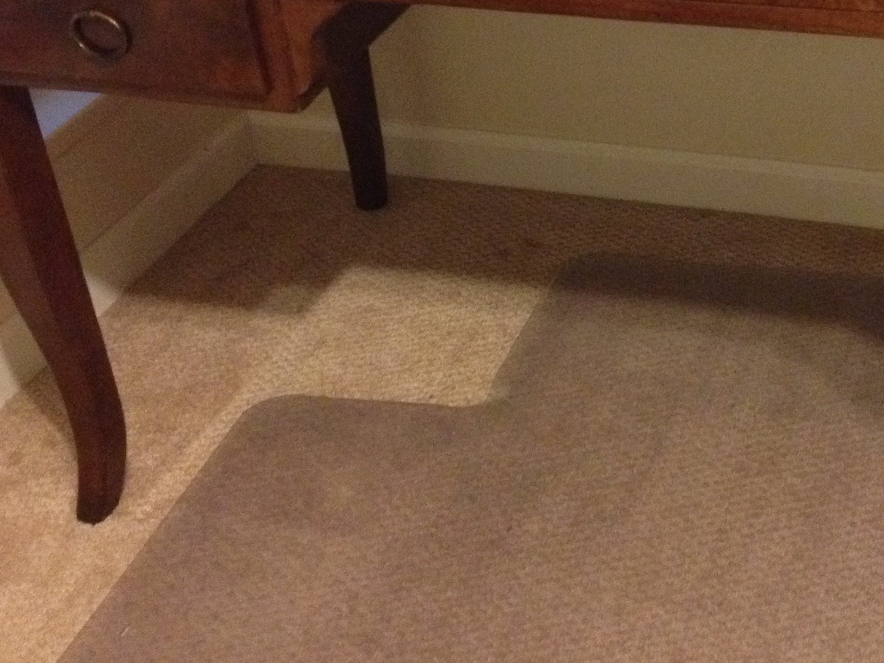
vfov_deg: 20.1
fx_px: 1839
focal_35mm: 72
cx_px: 725
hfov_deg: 26.5
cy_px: 94
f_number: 2.4
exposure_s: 1/15
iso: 400
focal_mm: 4.28
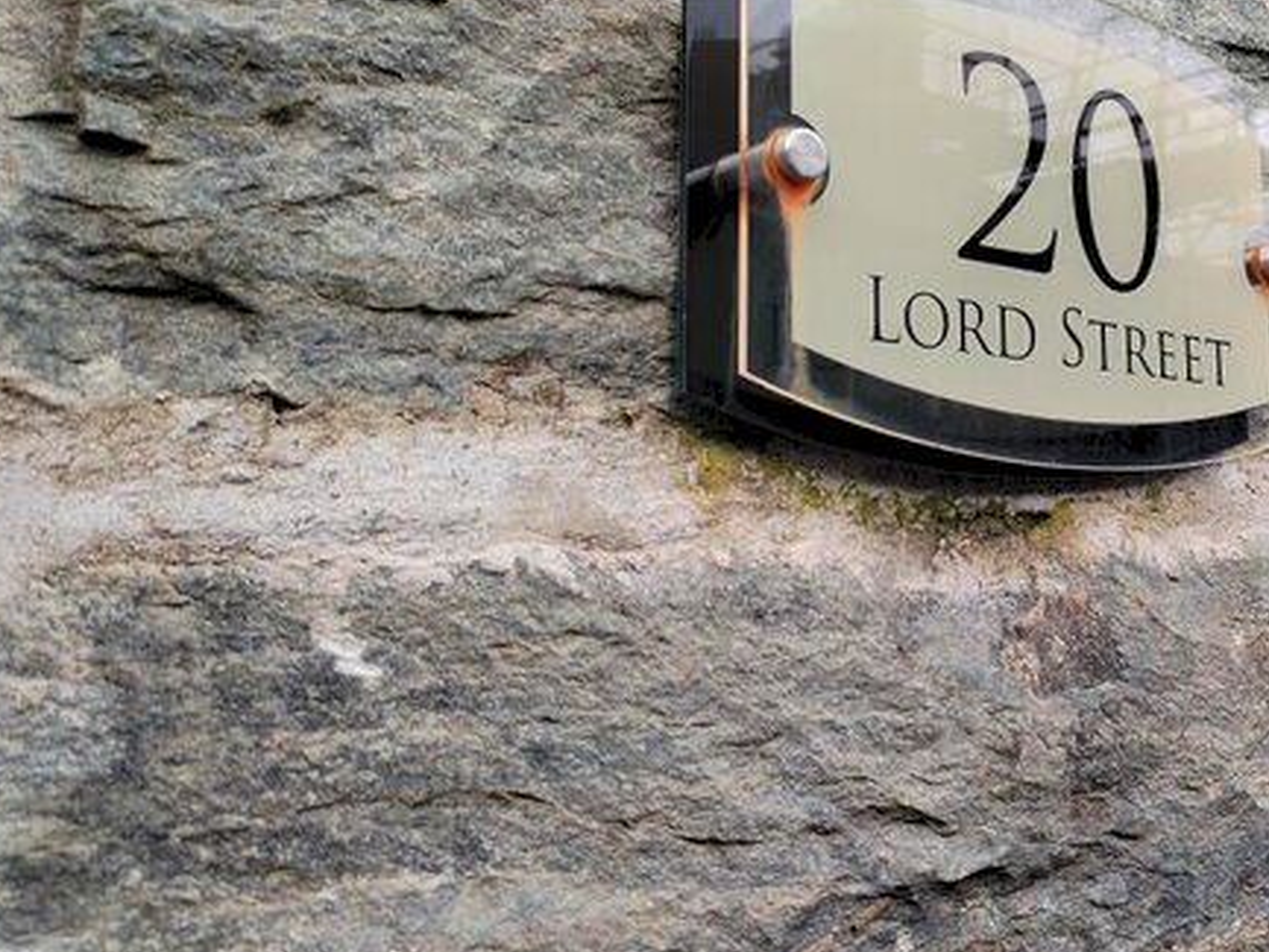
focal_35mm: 42
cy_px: 315
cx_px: 985
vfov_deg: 34.0
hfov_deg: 43.1
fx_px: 1540
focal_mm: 4.75
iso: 100
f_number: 1.8
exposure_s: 1/208
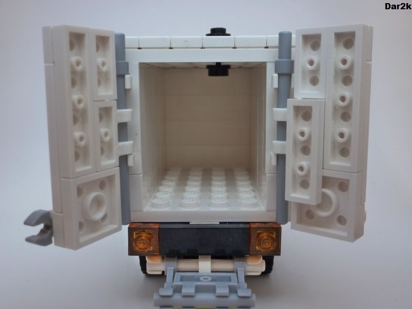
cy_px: 154
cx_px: 206
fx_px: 428
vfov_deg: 39.7
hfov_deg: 51.4
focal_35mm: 36
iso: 400
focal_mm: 6.4
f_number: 3.7
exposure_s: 1/8
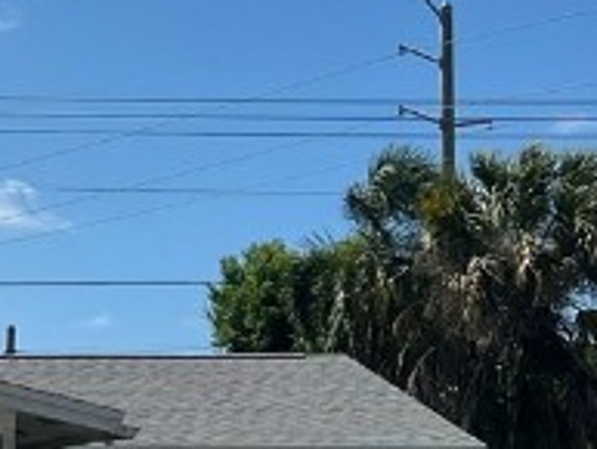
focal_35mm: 138
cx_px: -473
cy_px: 350
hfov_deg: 13.0
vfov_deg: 10.7
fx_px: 2381
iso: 50
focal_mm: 5.7
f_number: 1.5
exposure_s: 1/8000
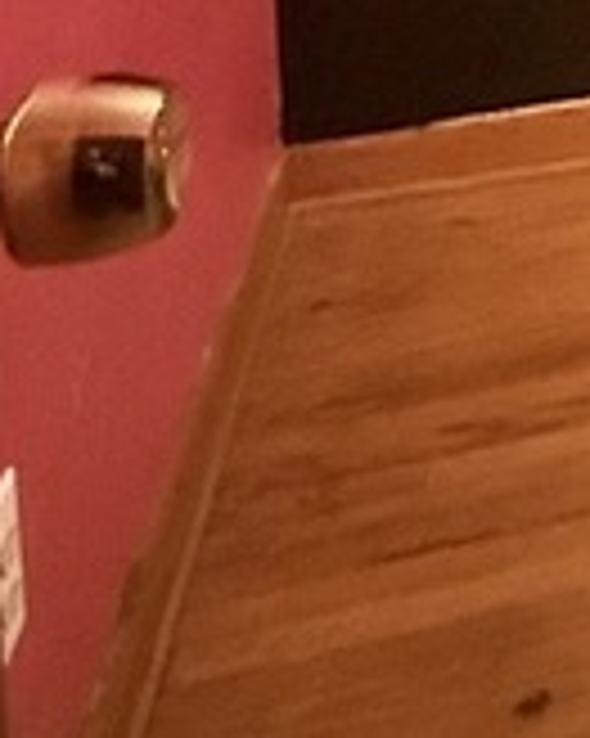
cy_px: -464
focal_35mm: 90
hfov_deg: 12.4
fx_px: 1966
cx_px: 1522
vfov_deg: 18.2
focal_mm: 2.22
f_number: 2.2
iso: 1600
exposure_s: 1/30
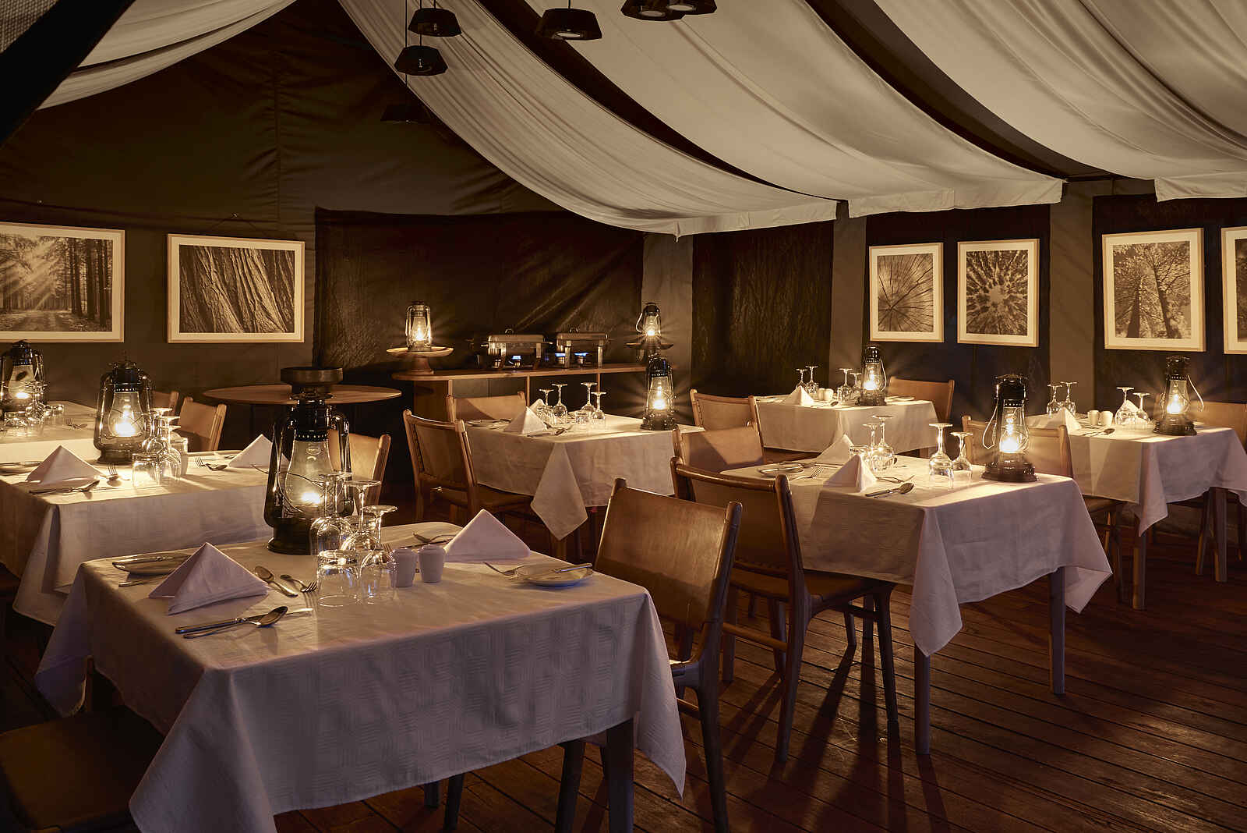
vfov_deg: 41.1
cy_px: 416
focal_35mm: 32
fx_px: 1109
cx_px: 624
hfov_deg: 58.7
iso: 100
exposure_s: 15
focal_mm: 32
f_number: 11
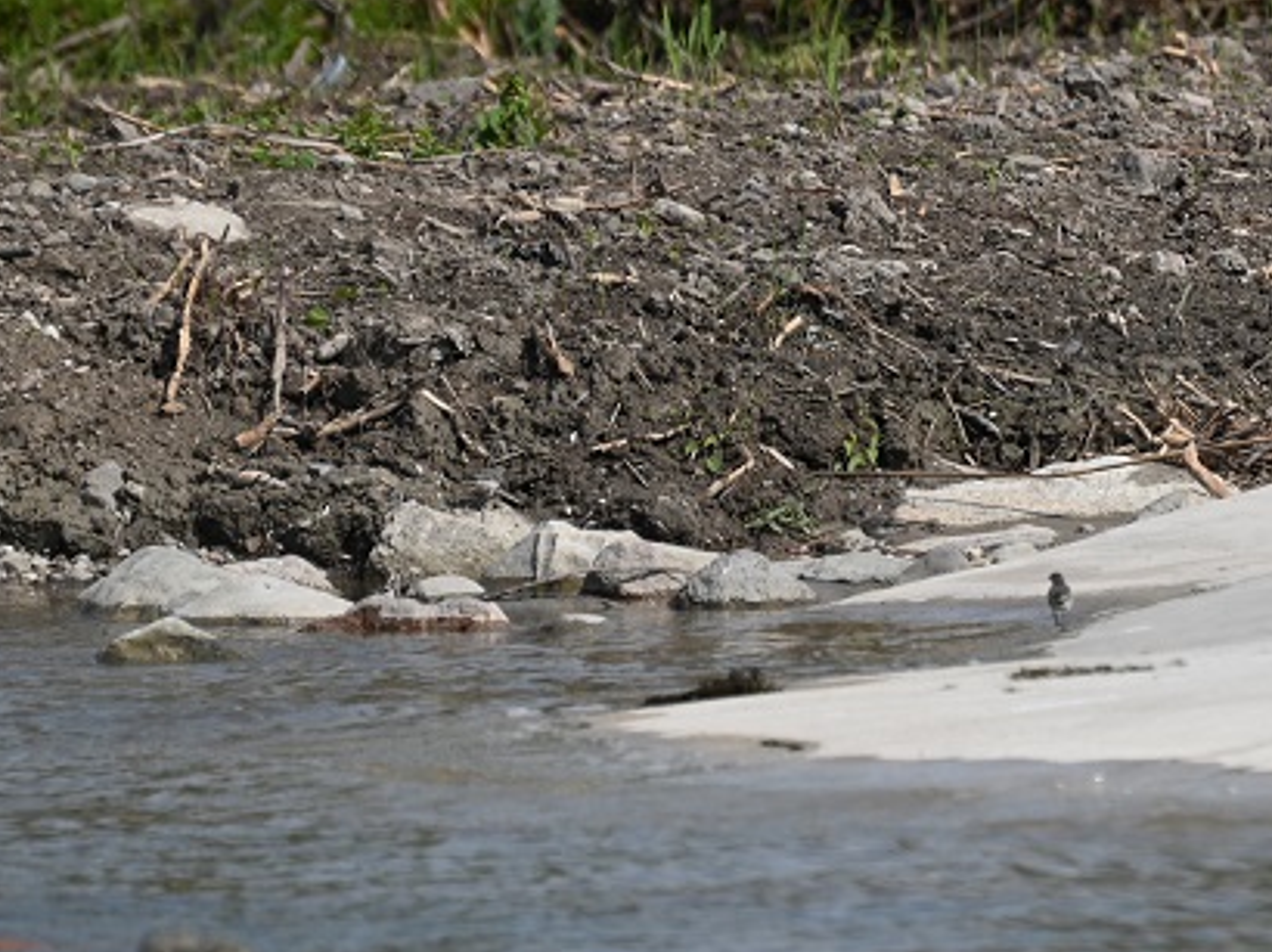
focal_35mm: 669
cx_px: 1216
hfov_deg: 3.0
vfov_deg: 2.2
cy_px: 406
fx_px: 24569
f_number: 5.6
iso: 110
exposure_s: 1/1000
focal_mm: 300
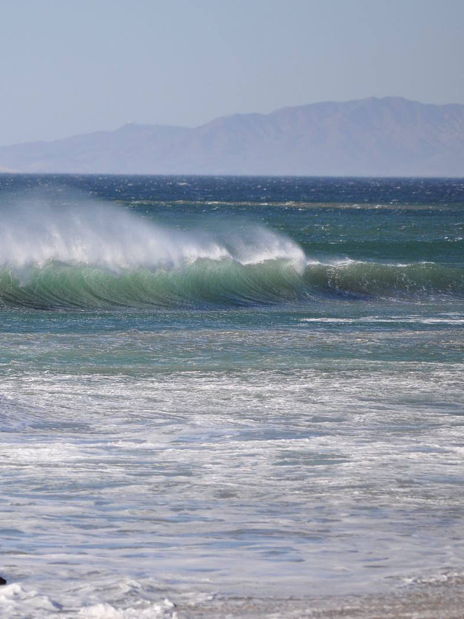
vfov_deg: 4.6
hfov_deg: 3.4
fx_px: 7774
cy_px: 309
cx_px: 12
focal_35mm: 435
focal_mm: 200
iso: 400
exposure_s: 1/1600
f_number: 6.3
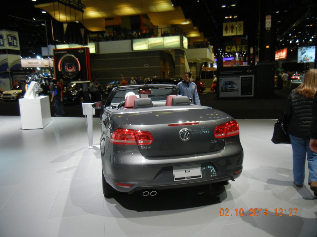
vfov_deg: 46.8
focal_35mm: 30
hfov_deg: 60.0
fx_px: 275
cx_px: 158
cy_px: 118
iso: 284
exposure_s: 1/78.5
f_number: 3.5
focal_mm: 5.4
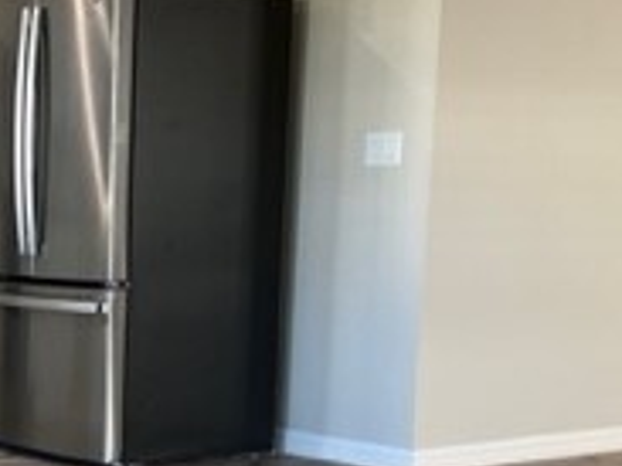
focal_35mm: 91
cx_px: -112
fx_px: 1634
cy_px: 476
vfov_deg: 15.9
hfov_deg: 20.3
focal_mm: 5.7
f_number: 1.5
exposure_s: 1/120
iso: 100
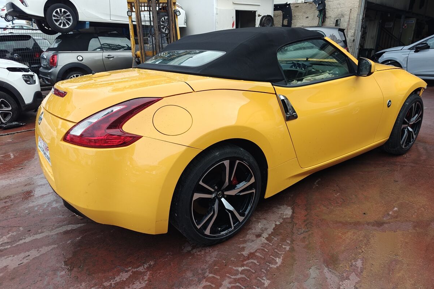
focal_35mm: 24
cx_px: 217
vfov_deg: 53.1
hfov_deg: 73.8
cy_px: 156
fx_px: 289
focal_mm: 6.06
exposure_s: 1/124
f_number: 1.69
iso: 50
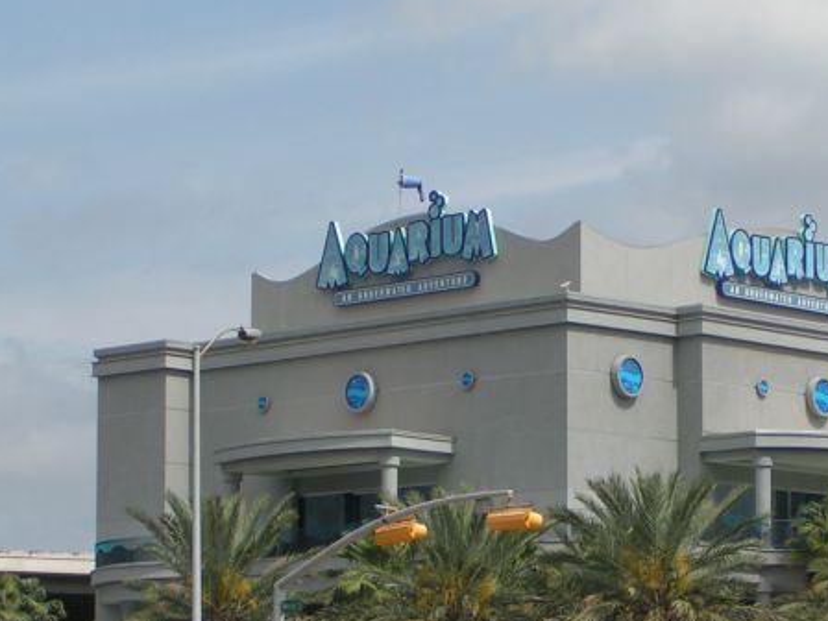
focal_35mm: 134
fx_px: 3205
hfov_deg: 14.7
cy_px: 360
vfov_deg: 11.1
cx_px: 614
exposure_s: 1/1000
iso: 50
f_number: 4
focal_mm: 11.5
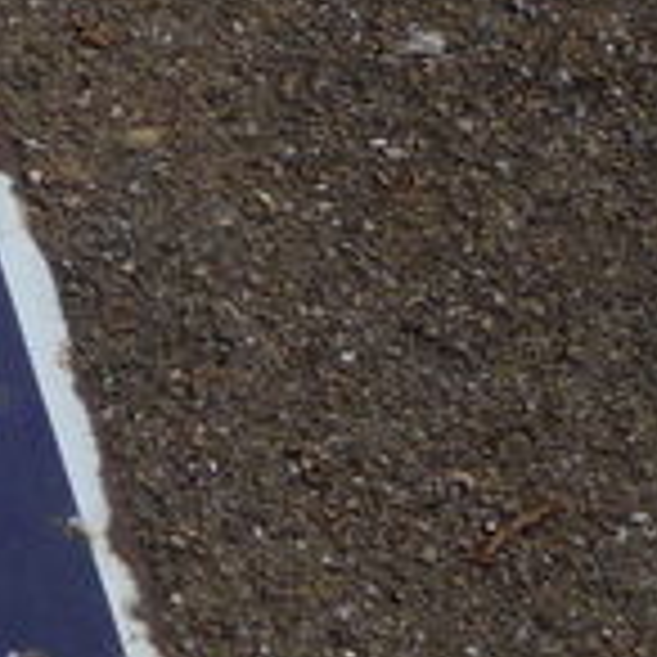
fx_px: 3908
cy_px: 256
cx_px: -1359
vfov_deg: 9.6
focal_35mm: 182
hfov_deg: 8.1
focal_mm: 5.2
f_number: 4
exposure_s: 1/400
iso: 100
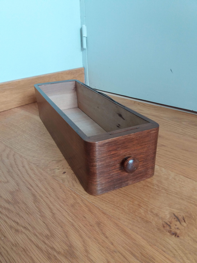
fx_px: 212
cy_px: 132
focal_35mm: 28
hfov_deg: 49.7
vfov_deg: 63.4
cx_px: 98
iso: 100
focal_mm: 3.7
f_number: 1.9
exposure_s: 1/33
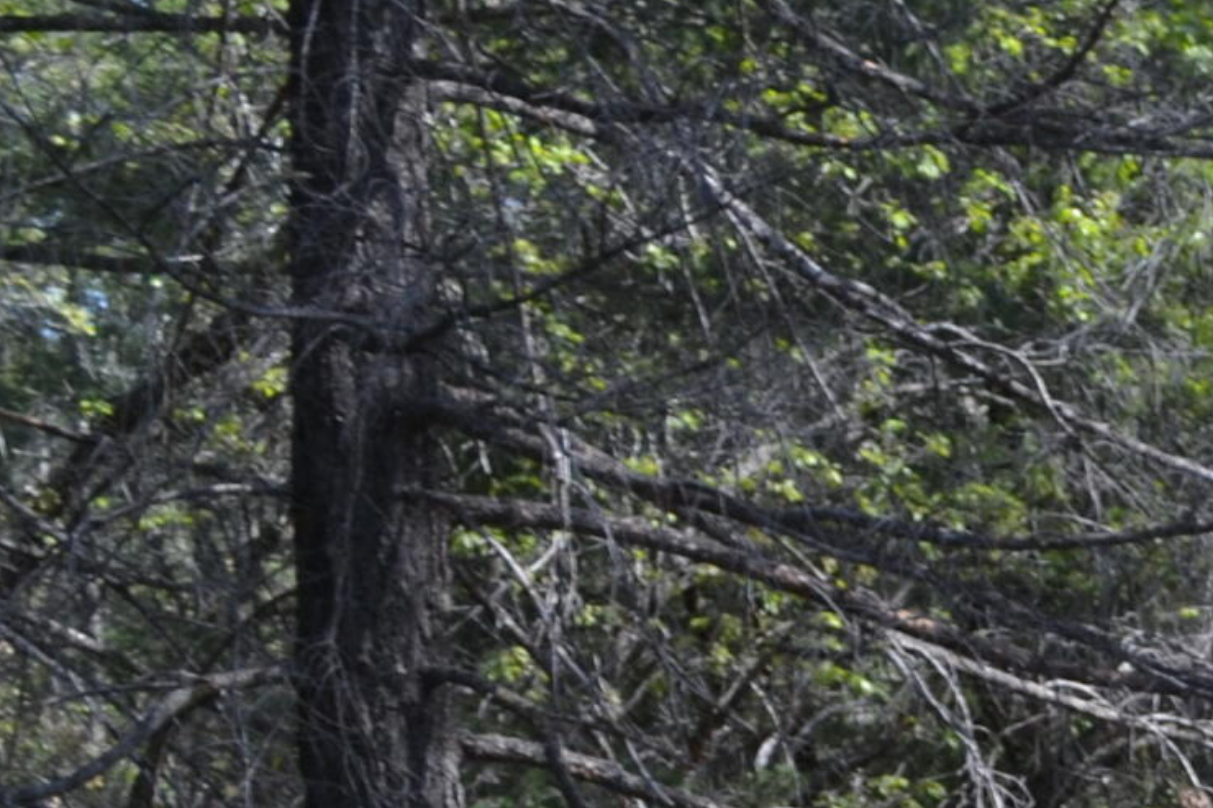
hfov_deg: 13.0
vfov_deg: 9.0
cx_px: 2047
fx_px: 4918
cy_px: 1426
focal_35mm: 146
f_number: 5.6
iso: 110
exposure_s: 1/125
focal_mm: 24
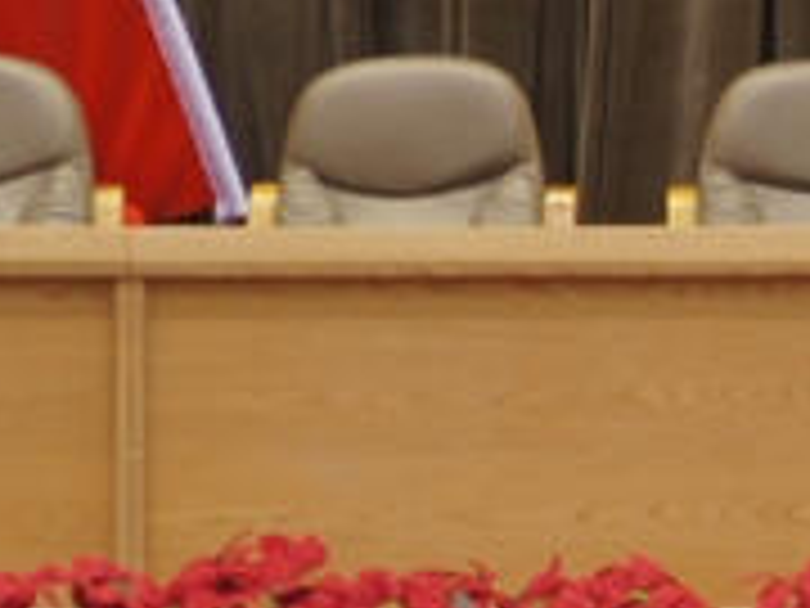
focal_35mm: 513
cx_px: 900
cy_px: 399
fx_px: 12004
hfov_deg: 3.9
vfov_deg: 2.9
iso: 800
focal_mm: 80
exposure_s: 1/30
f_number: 4.5
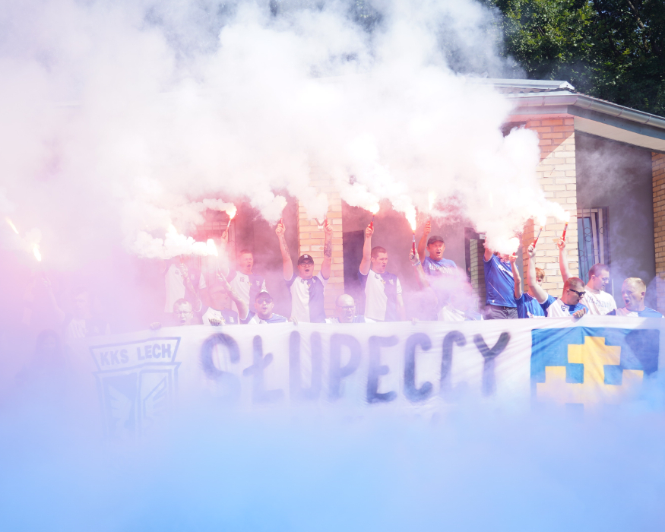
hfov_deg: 40.1
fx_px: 905
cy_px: 320
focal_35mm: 46
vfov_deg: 32.6
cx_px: 260
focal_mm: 33
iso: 100
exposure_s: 1/640
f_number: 4
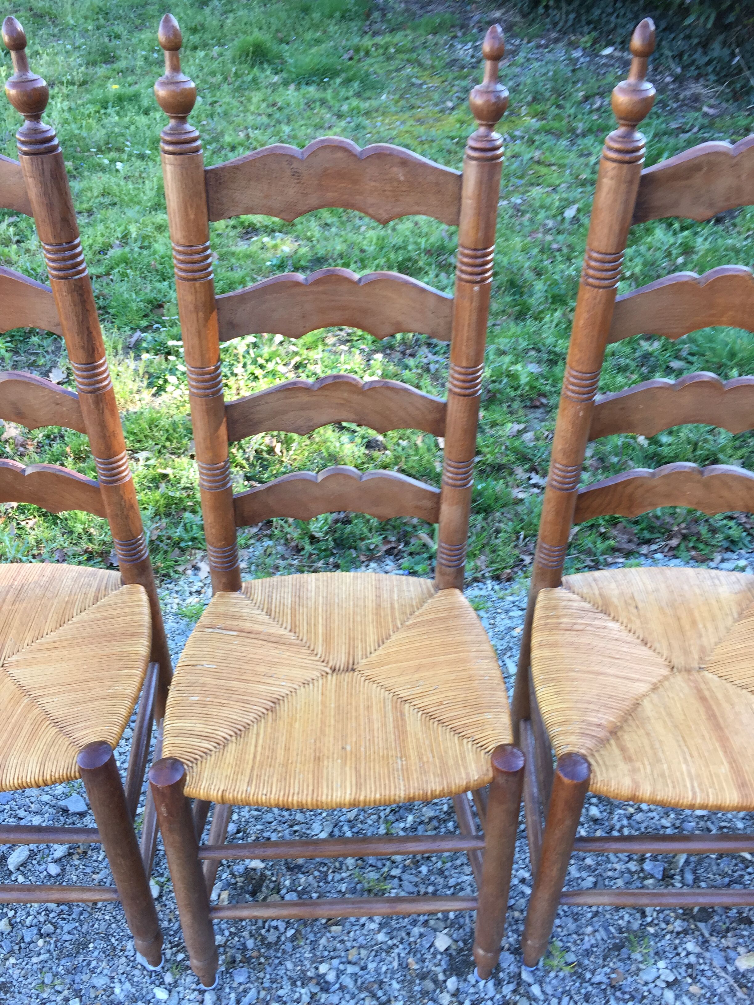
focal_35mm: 29
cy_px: 502
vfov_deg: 61.7
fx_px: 842
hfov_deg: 48.2
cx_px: 377
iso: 40
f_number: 2.2
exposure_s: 1/100
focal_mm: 4.15
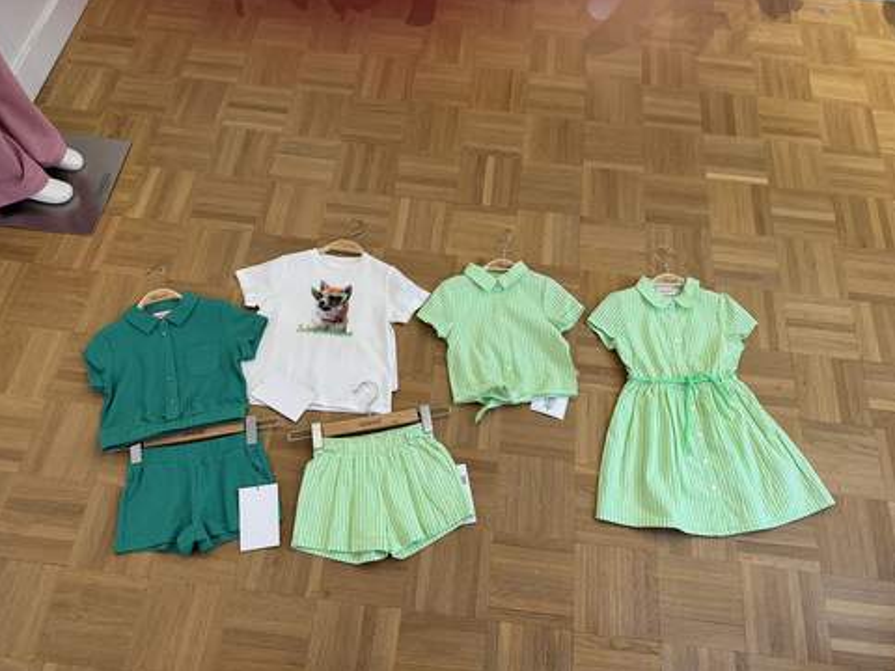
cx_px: 449
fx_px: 646
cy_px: 344
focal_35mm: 25
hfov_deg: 69.4
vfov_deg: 54.9
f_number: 1.78
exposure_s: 1/100
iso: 160
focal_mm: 6.76
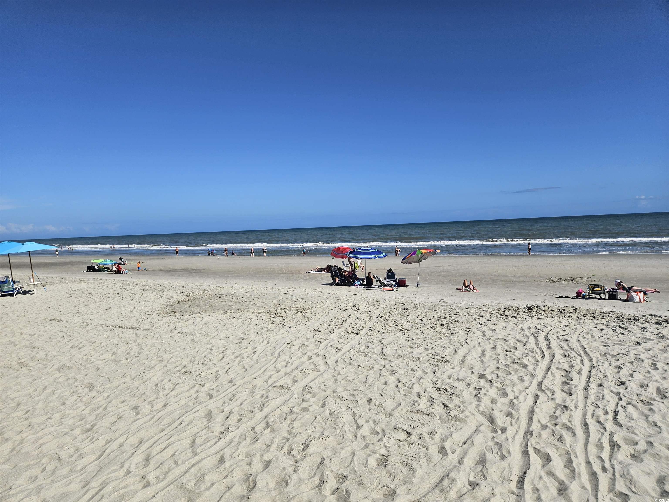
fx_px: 445
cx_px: 334
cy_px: 251
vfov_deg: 58.9
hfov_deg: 73.9
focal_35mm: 23
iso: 25
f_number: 1.8
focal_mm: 5.4
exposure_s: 1/4291
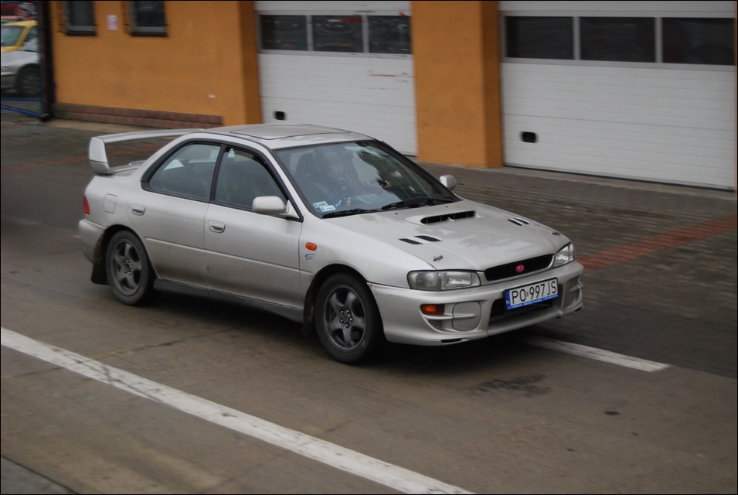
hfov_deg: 29.2
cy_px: 248
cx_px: 369
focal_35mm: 69
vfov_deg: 19.8
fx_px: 1417
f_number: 5.3
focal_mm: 46
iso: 800
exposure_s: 1/500
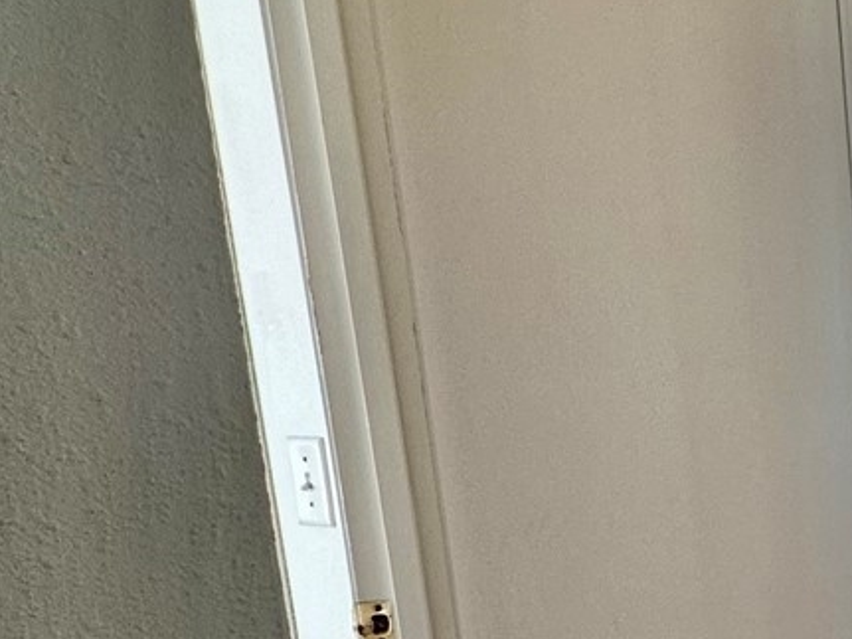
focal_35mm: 52
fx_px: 1280
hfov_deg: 28.5
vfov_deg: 26.8
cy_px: 607
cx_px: 1166
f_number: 2.2
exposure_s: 1/120
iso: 100
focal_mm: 2.22
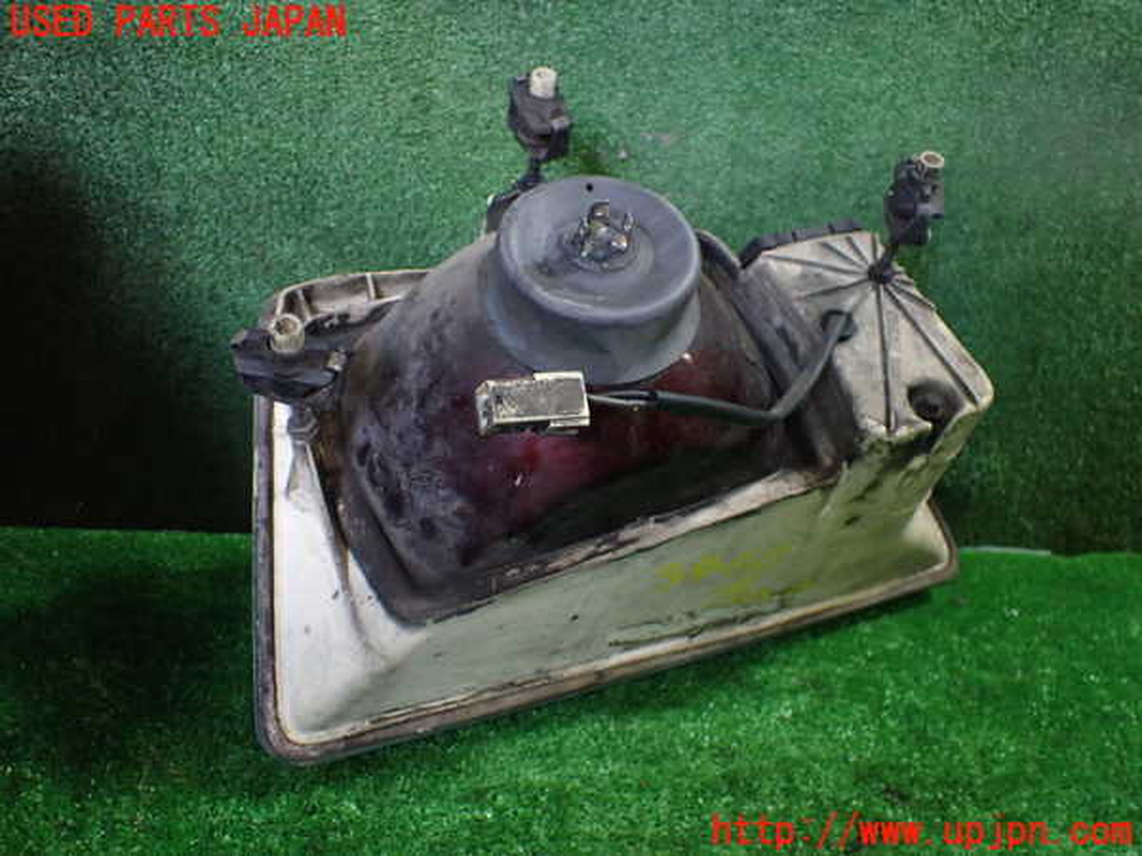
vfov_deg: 46.8
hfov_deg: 60.0
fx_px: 990
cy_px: 428
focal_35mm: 30
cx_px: 571
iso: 800
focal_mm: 5.4
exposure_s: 1/125
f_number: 2.3
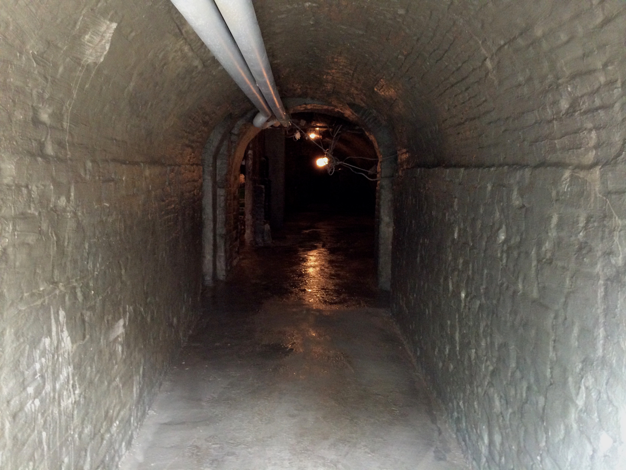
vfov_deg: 46.8
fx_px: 543
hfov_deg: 60.0
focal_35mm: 30
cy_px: 235
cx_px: 313
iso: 200
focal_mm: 4.12
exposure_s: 1/16
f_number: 2.2
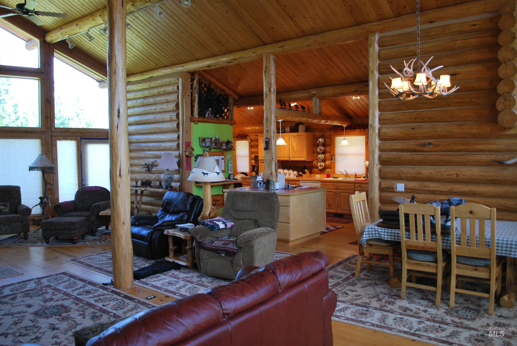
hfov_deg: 67.3
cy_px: 173
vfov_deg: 48.0
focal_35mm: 27
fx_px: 388
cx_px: 258
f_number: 3.5
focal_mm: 18
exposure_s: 1/60
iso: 360
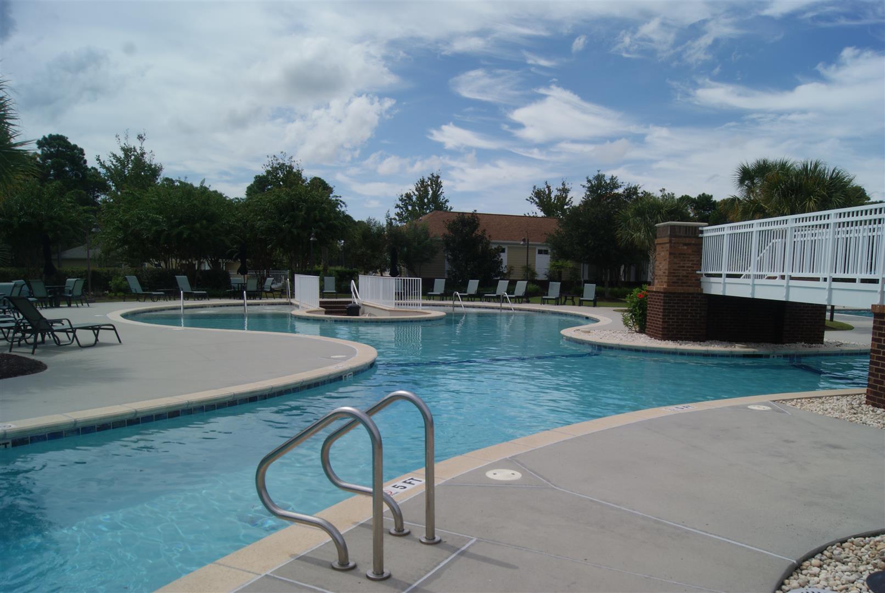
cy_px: 296
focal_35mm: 27
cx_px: 442
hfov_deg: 67.3
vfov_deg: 48.1
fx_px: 665
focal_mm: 18
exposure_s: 1/320
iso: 100
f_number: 10
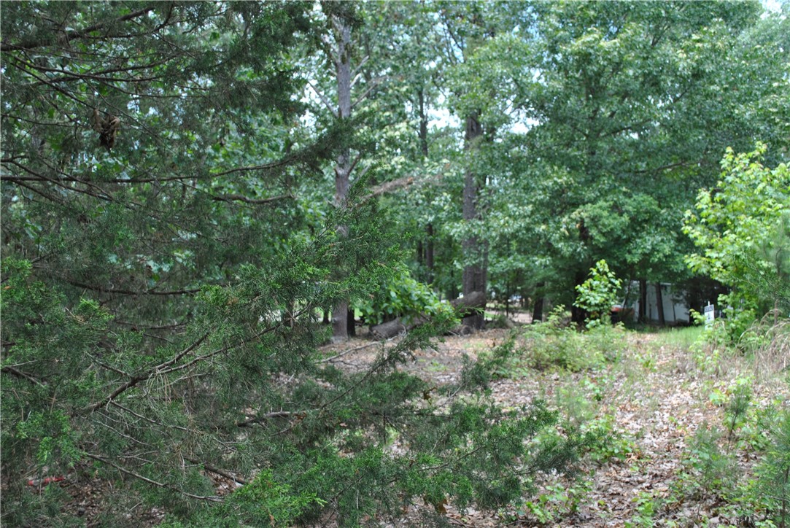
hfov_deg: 49.5
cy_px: 264
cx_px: 395
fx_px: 856
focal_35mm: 39
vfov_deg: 34.3
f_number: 5.6
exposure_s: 1/125
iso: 160
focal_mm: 26
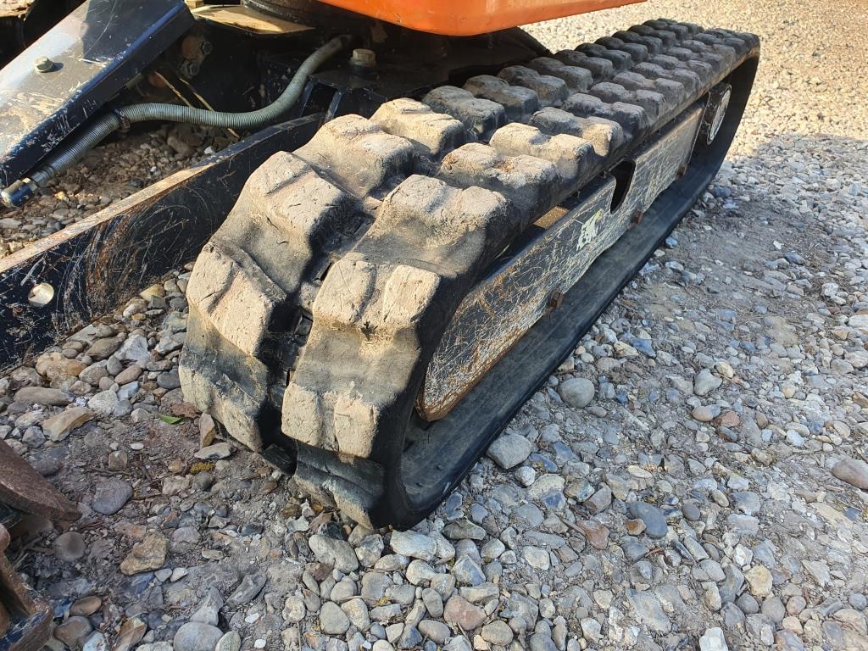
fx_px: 652
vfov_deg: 53.1
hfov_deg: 67.3
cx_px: 434
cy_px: 326
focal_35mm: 26
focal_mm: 4.32
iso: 50
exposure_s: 1/136
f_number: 2.4
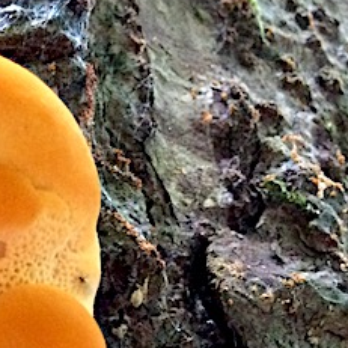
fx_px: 1137
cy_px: 465
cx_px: -221
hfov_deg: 15.6
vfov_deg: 16.4
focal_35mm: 100
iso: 320
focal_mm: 4.15
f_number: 2.2
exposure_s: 1/20
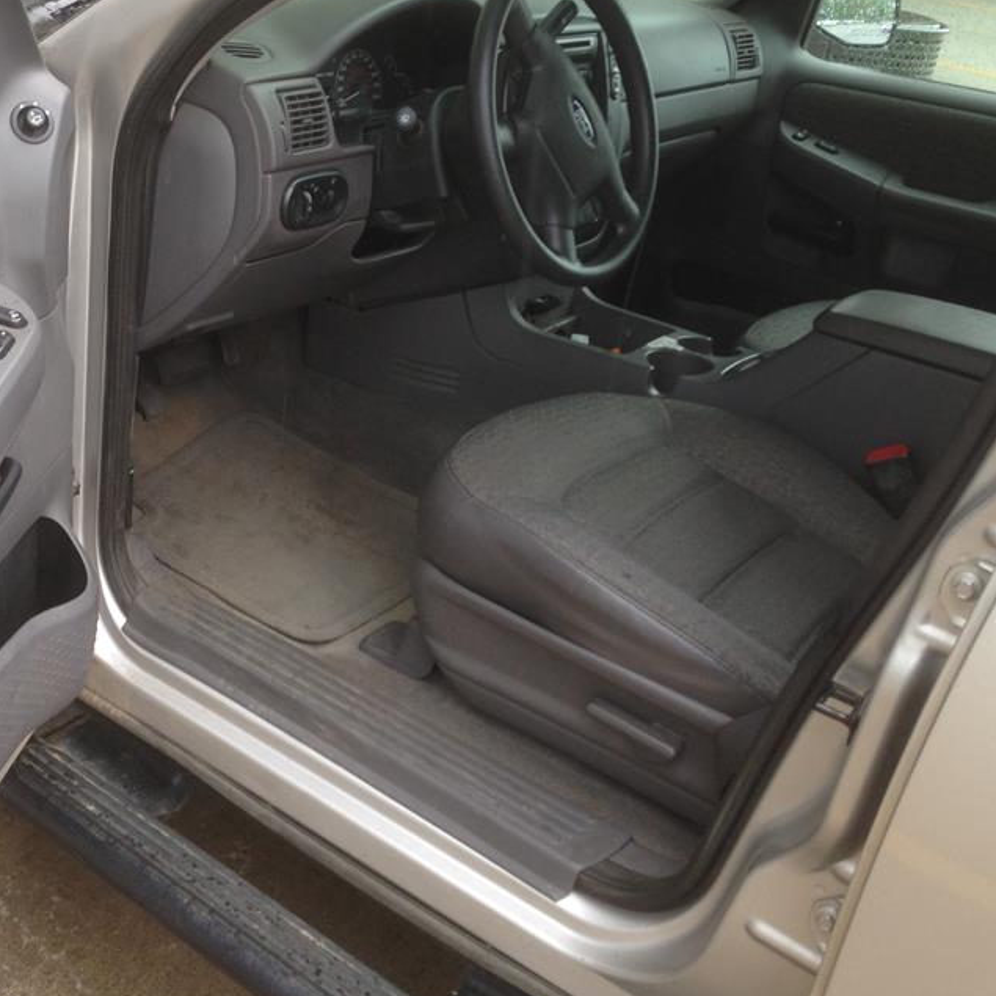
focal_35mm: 47
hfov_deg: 35.1
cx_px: 221
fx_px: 1530
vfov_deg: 36.0
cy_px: 409
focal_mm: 4.13
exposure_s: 1/133
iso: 50
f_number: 2.4
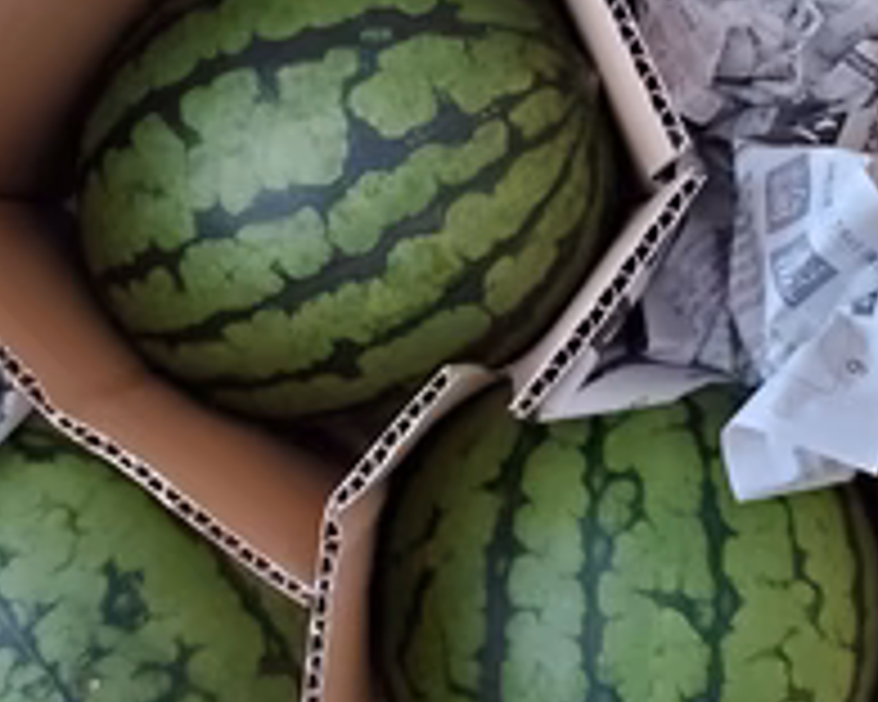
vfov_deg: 29.0
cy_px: 266
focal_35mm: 52
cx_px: 387
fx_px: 1351
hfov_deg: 36.0
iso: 1000
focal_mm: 4.3
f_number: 1.5
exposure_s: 1/9
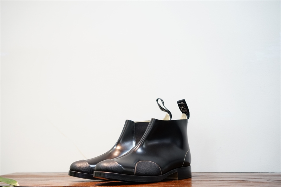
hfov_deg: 36.3
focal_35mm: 55
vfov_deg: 24.6
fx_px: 429
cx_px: 140
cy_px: 94
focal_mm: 55
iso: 1600
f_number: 4
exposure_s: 1/60
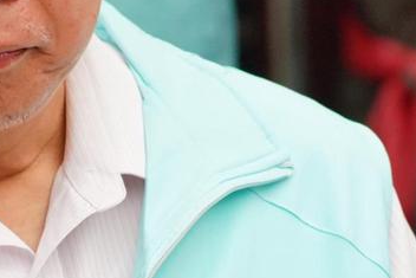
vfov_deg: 2.6
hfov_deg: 3.8
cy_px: 12
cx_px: -18
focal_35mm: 535
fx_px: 6184
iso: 1600
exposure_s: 1/2000
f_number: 4
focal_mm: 105
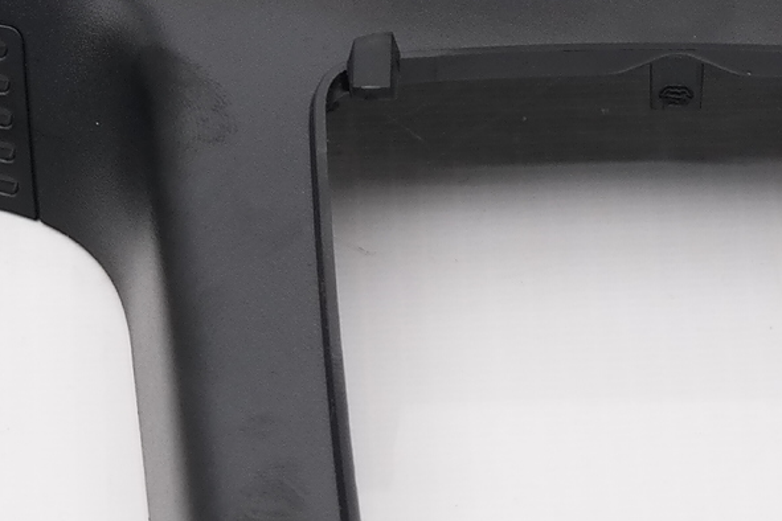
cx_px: 681
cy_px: -65
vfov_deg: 4.2
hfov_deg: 6.3
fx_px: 7146
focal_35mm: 329
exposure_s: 1/125
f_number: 4.5
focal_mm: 33
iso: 100
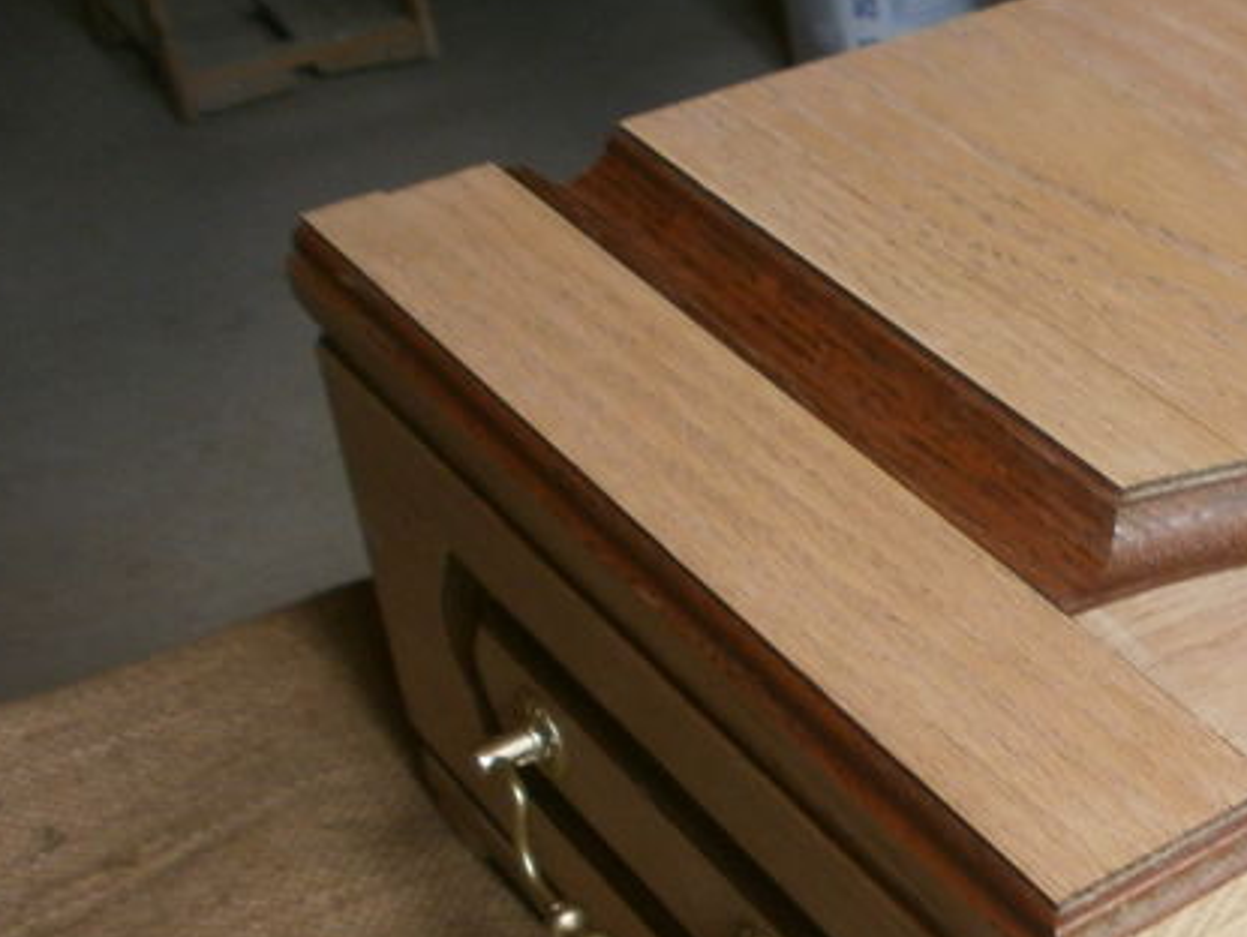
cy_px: 754
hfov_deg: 27.6
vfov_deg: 22.3
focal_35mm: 65
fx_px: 2344
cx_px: 1316
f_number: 2.9
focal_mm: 4.8
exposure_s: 1/60
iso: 100
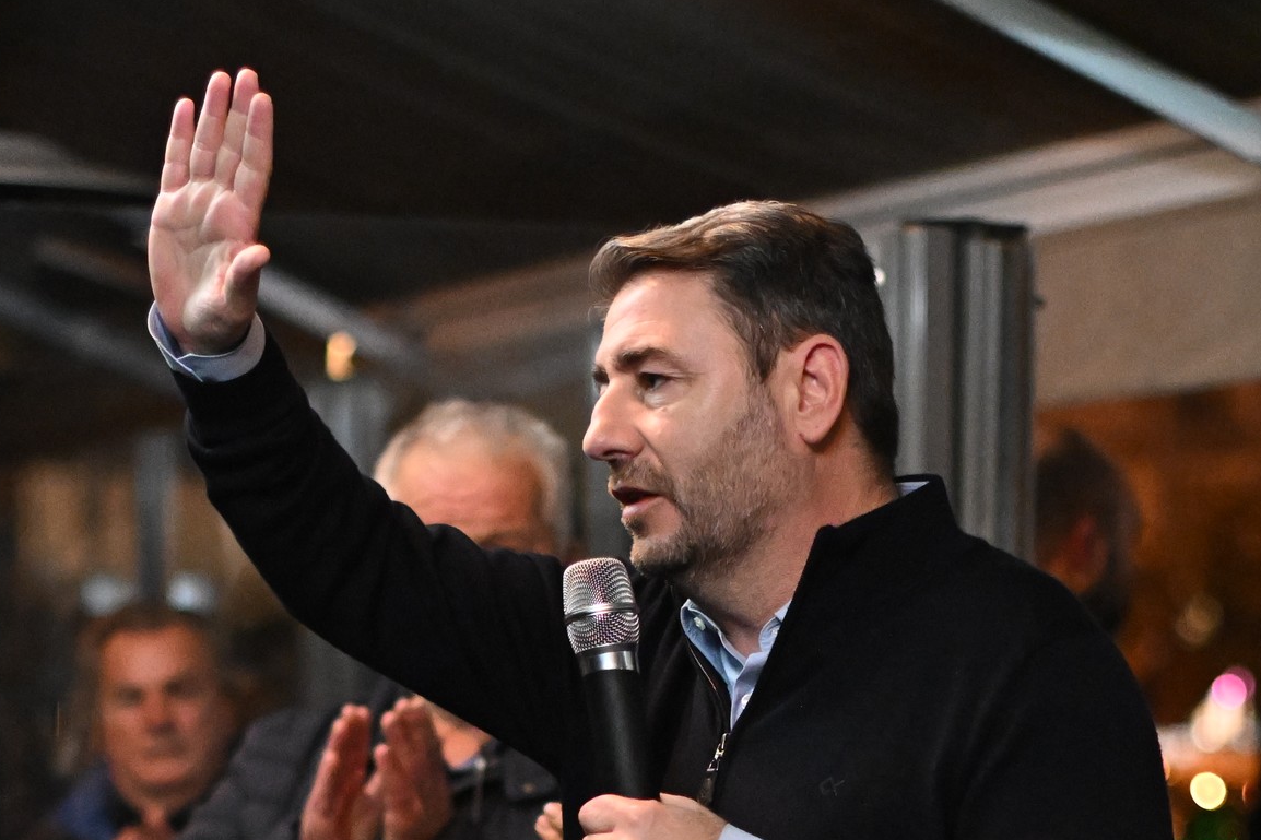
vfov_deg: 26.0
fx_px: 1821
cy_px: 430
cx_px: 622
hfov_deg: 38.2
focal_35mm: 52
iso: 6400
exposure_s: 1/800
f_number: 2.2
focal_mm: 50
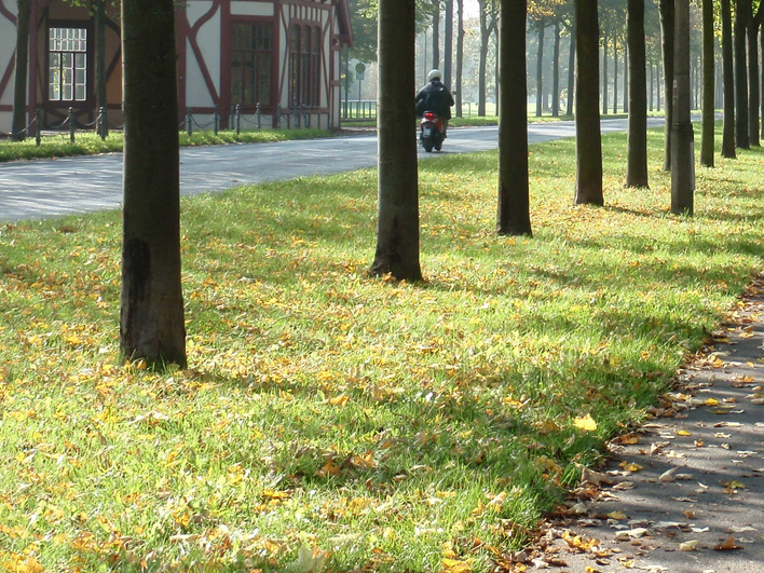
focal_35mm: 118
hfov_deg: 16.5
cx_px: 680
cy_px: 124
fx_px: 2604
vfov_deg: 12.5
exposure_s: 1/80
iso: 64
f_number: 4.5
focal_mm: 10.43
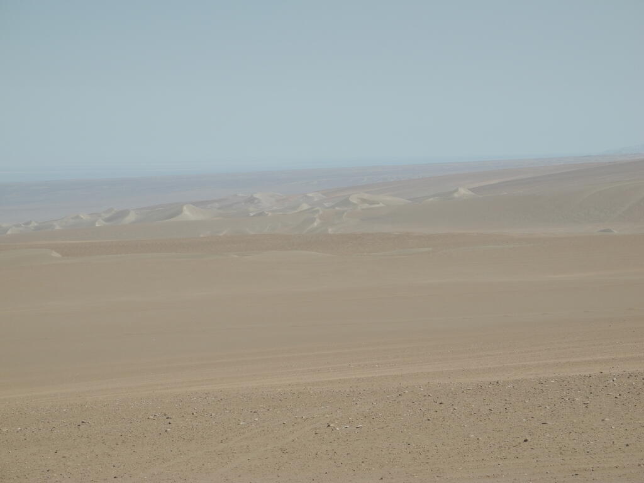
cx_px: 322
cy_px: 242
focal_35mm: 119
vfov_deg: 12.5
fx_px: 2214
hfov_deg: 16.6
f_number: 4.5
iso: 100
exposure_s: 1/1000
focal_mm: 25.4
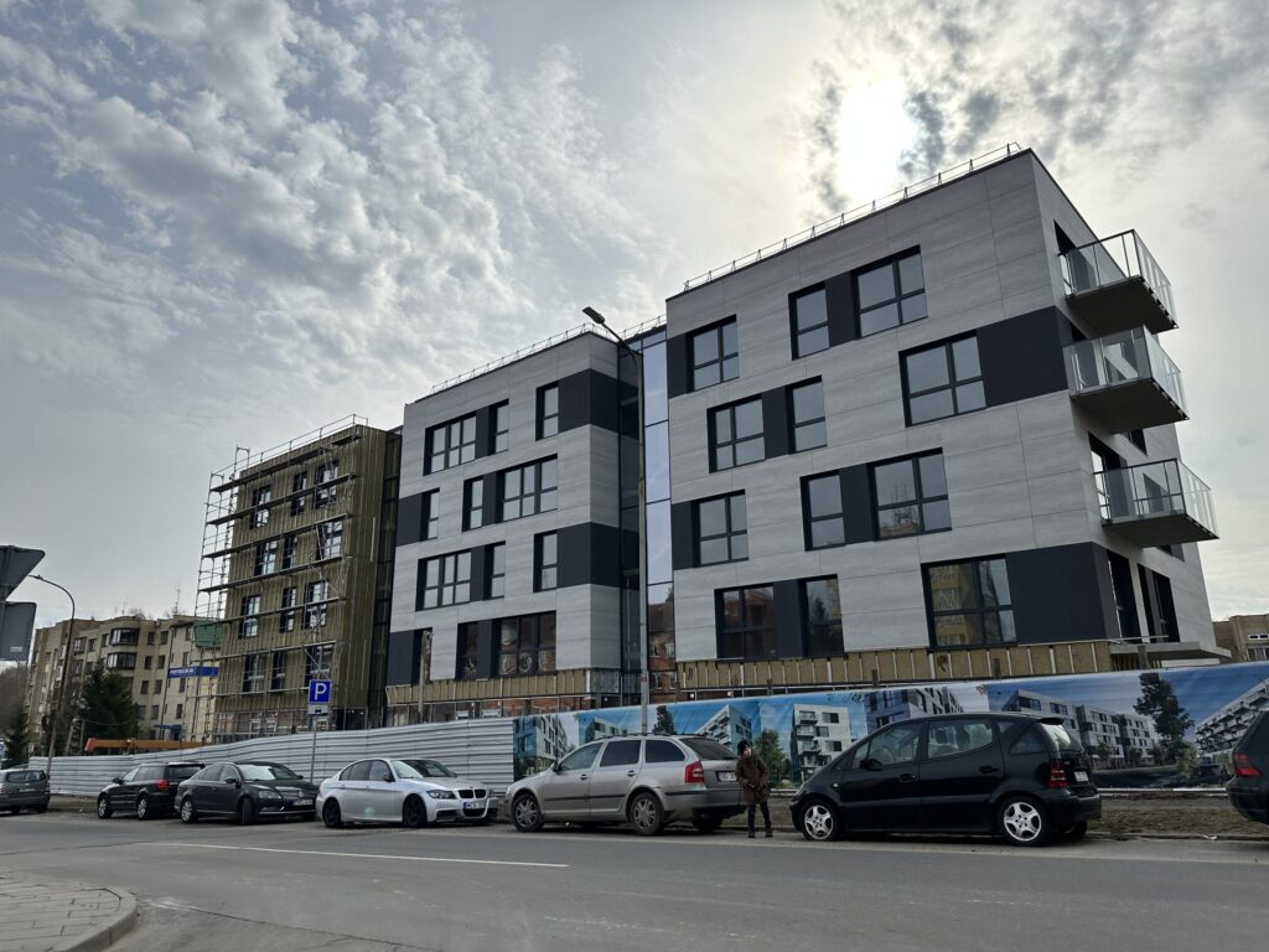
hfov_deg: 71.6
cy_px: 476
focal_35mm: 24
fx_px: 880
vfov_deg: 56.8
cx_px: 634
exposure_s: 1/12048
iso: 80
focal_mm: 6.86
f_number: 1.78
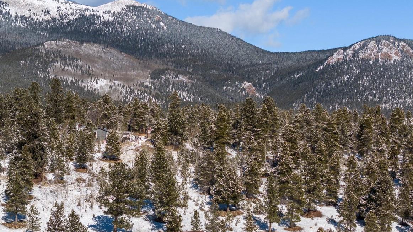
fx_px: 1150
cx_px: 227
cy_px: 132
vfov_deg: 11.5
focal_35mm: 105
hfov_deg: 20.4
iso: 100
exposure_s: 1/2000
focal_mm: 19.35
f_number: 2.8
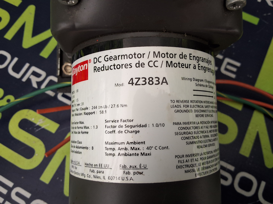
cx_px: 136
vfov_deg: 49.7
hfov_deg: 63.4
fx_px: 221
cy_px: 102
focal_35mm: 28
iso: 250
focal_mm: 2.91
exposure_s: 1/24
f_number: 1.9
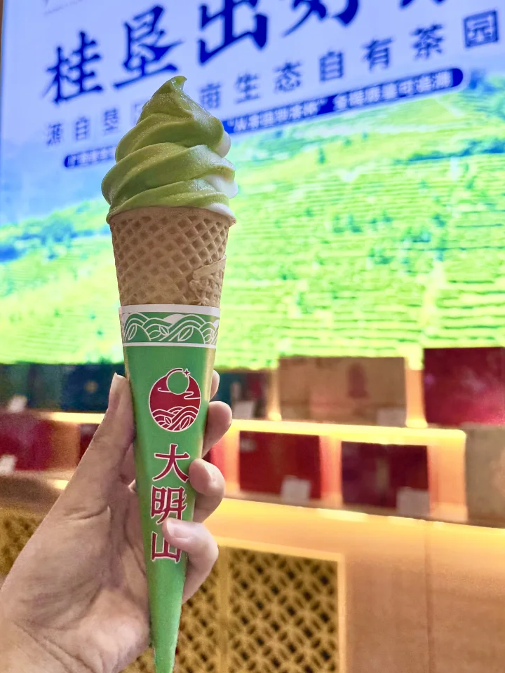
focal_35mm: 36
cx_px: 163
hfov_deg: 39.1
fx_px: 700
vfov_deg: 51.0
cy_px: 264
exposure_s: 1/528
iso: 80
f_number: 1.78
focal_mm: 6.76
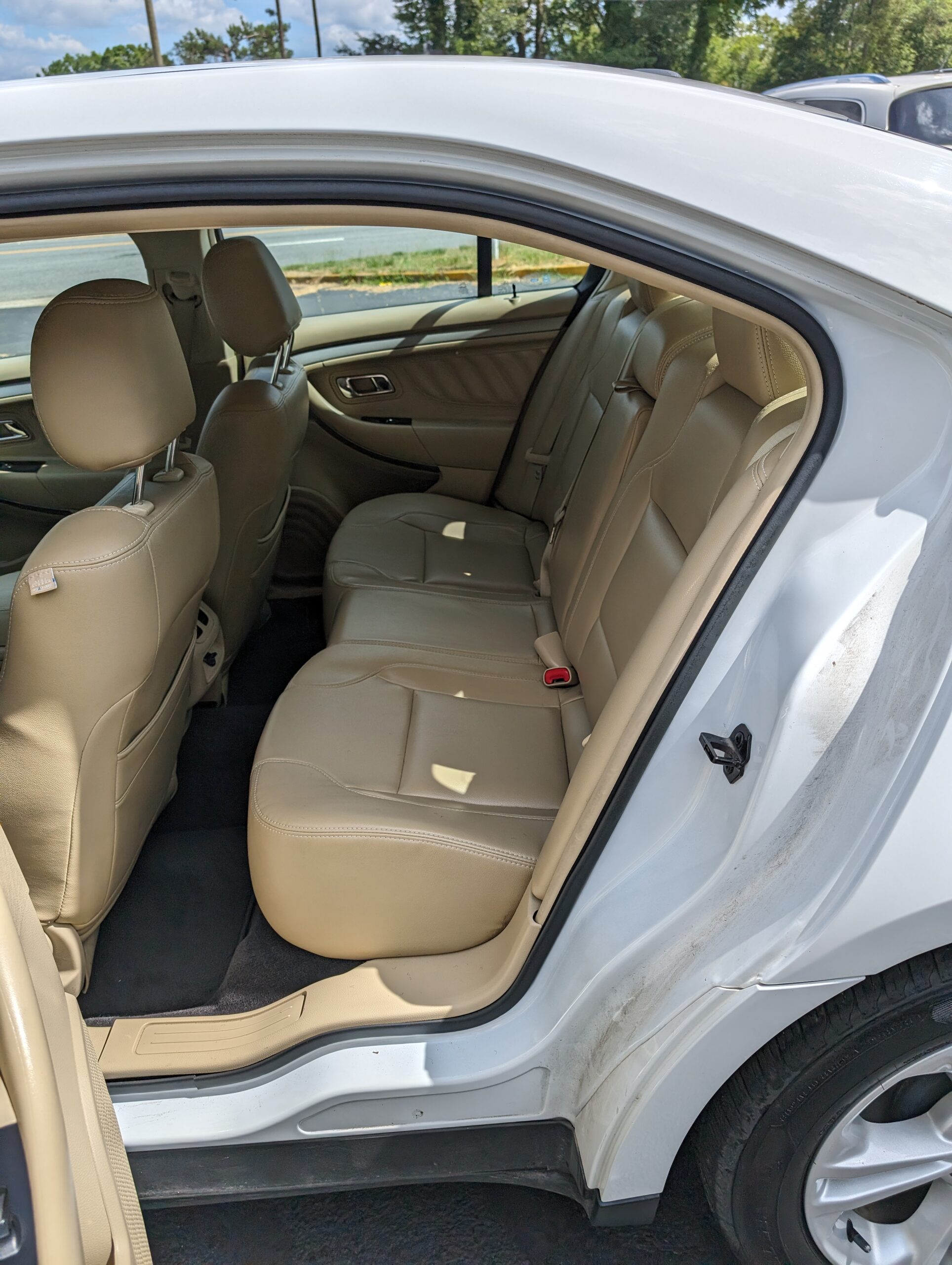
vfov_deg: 71.5
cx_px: 476
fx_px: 878
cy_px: 632
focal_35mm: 24
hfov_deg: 56.9
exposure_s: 1/1637
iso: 21
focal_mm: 6.9
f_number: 1.68
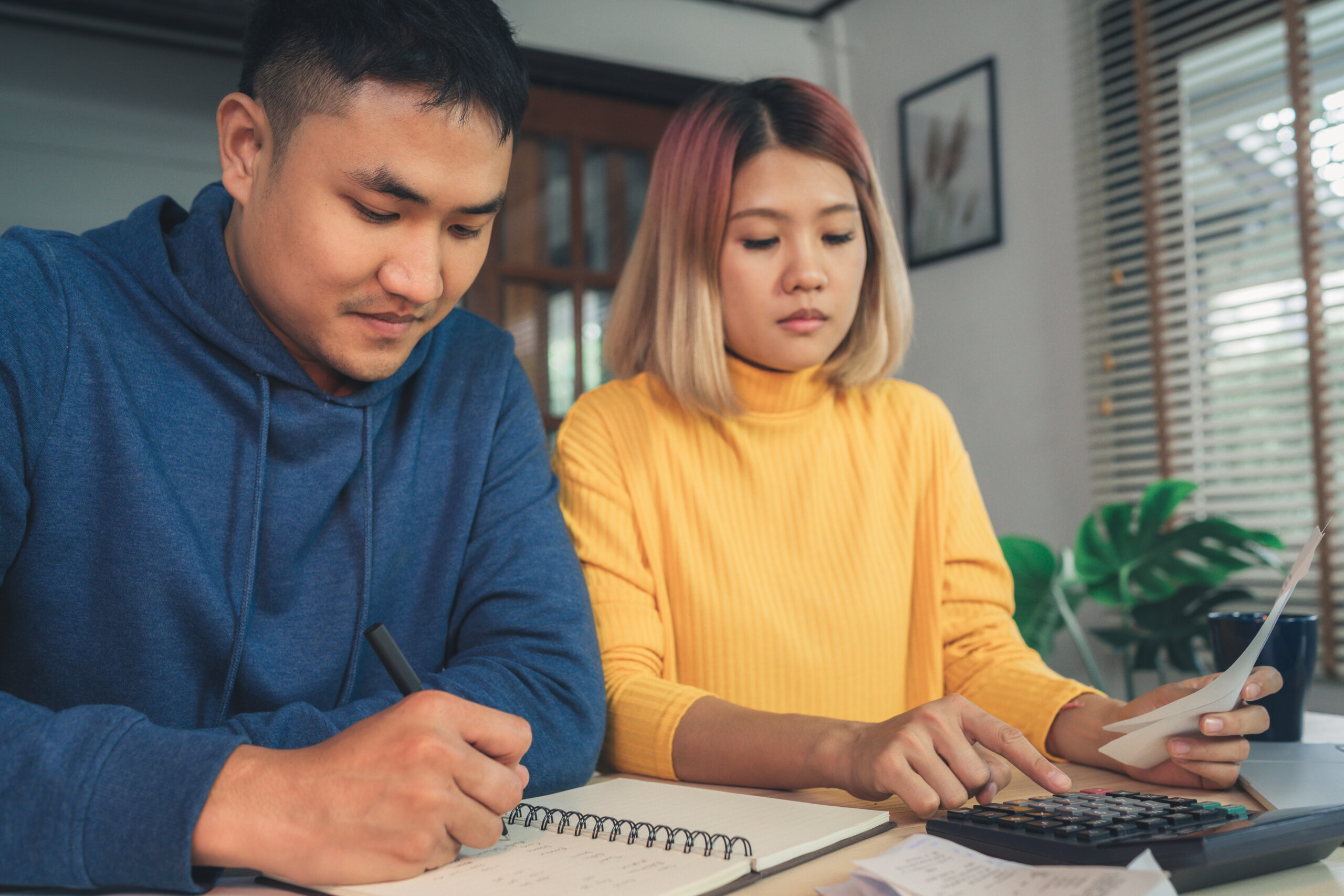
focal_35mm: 35
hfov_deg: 54.4
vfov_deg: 37.9
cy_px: 448
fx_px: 1307
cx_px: 672
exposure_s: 1/125
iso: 1000
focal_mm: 35
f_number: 3.5
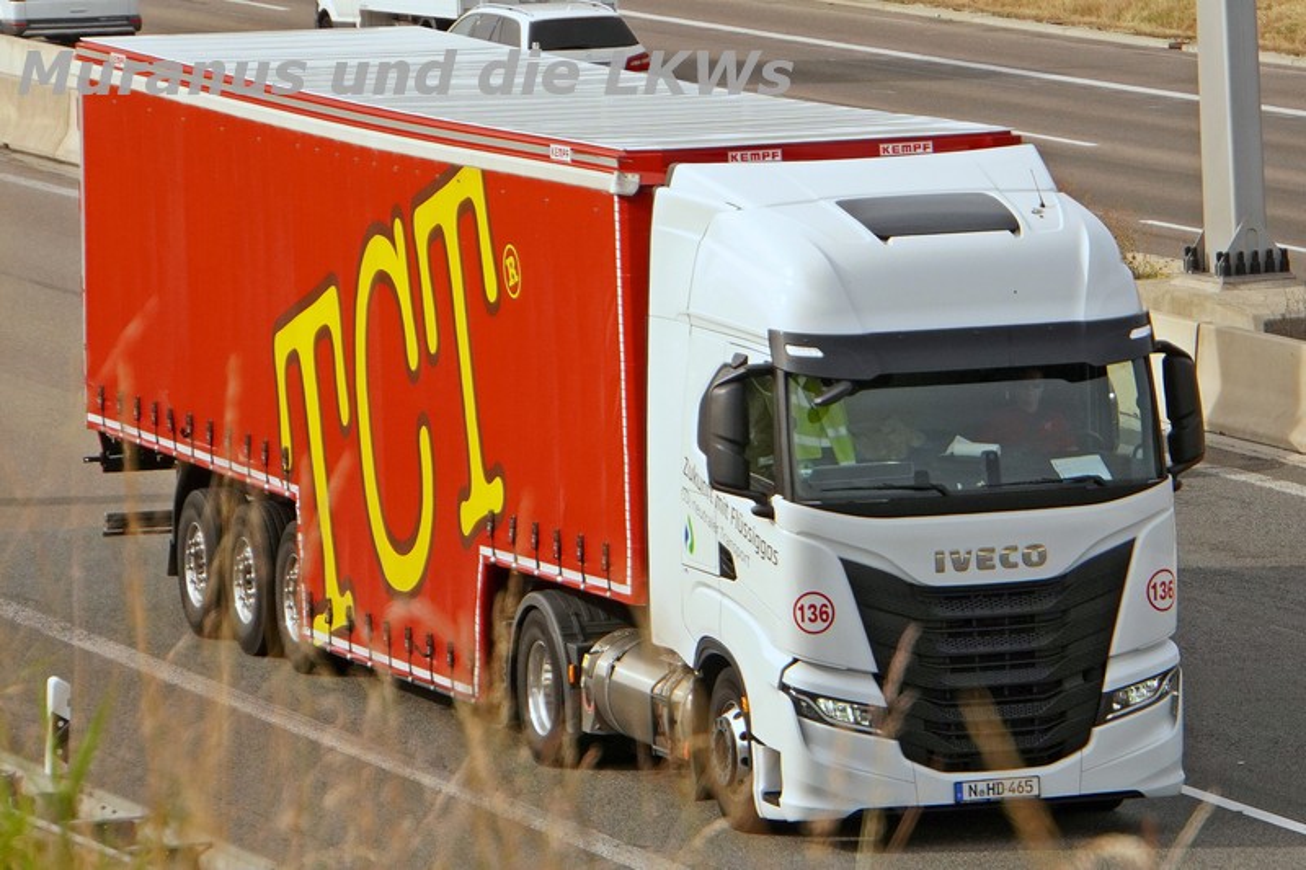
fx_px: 6289
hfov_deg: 11.9
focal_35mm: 173
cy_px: 435
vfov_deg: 7.9
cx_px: 653
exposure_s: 1/2500
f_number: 6.3
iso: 800
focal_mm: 115.6
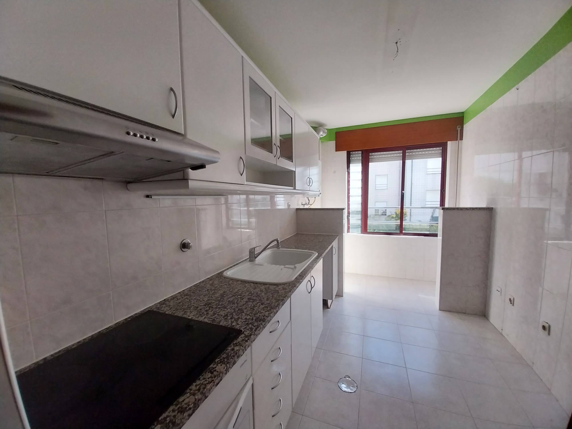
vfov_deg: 89.9
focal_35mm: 13
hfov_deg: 106.2
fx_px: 215
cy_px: 214
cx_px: 286
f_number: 2.2
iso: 64
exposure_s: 1/100
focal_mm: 1.13
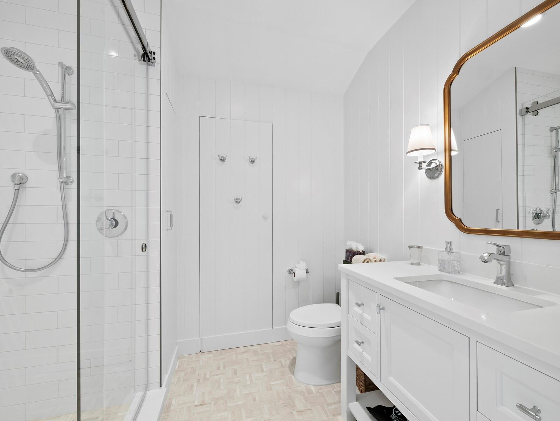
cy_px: 210
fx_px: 227
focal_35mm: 14
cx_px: 280
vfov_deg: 85.7
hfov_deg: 102.0
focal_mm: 7
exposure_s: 1/4
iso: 400
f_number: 11
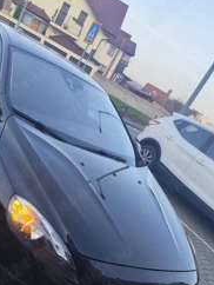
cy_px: 204
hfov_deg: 36.9
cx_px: 53
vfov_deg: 47.6
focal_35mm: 38
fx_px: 313
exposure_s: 1/100
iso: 100
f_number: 1.65
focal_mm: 6.19
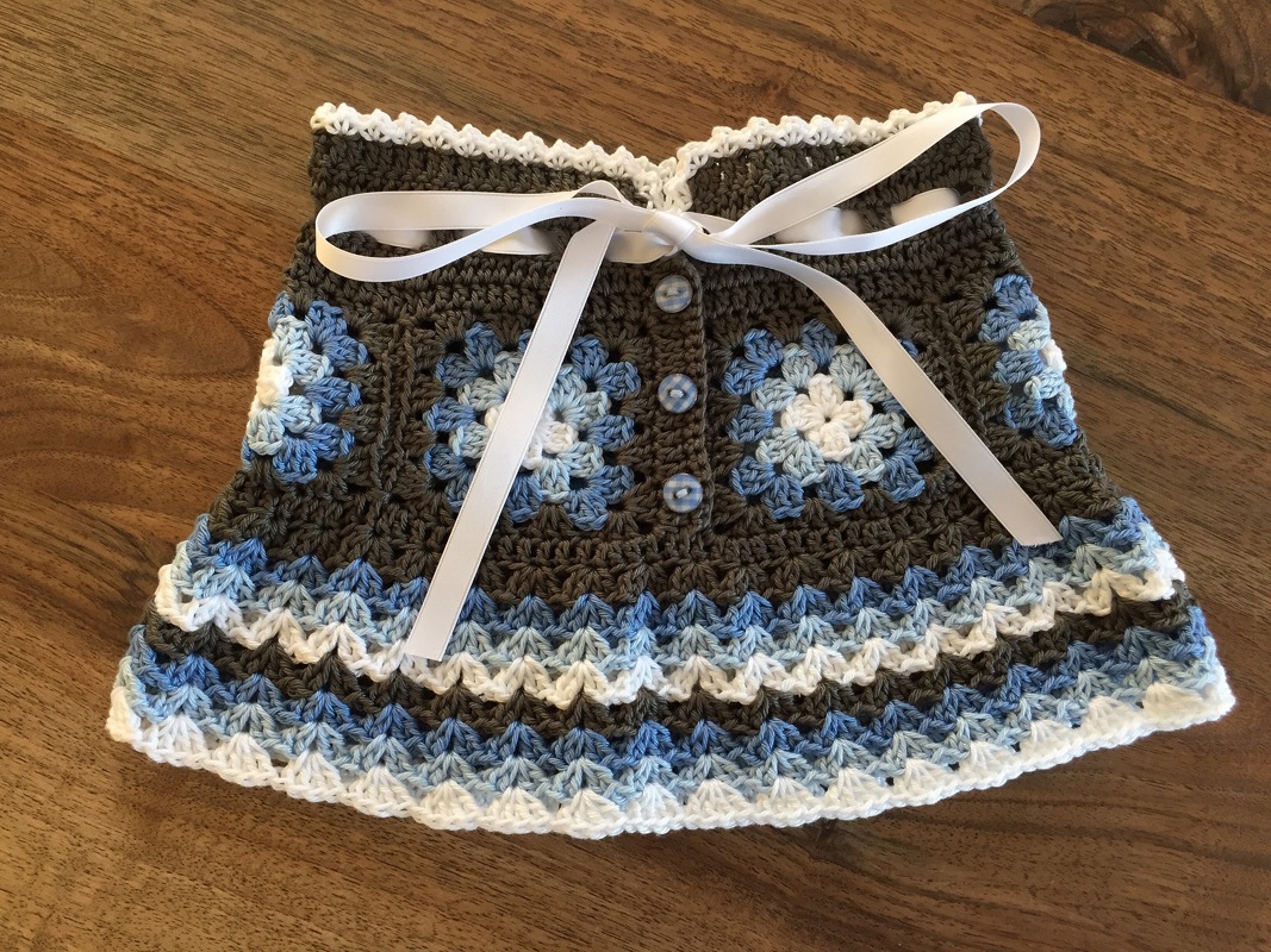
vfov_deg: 48.2
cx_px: 636
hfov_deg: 61.7
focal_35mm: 29
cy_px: 476
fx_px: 1065
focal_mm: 4.15
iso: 100
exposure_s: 1/33
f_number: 2.2
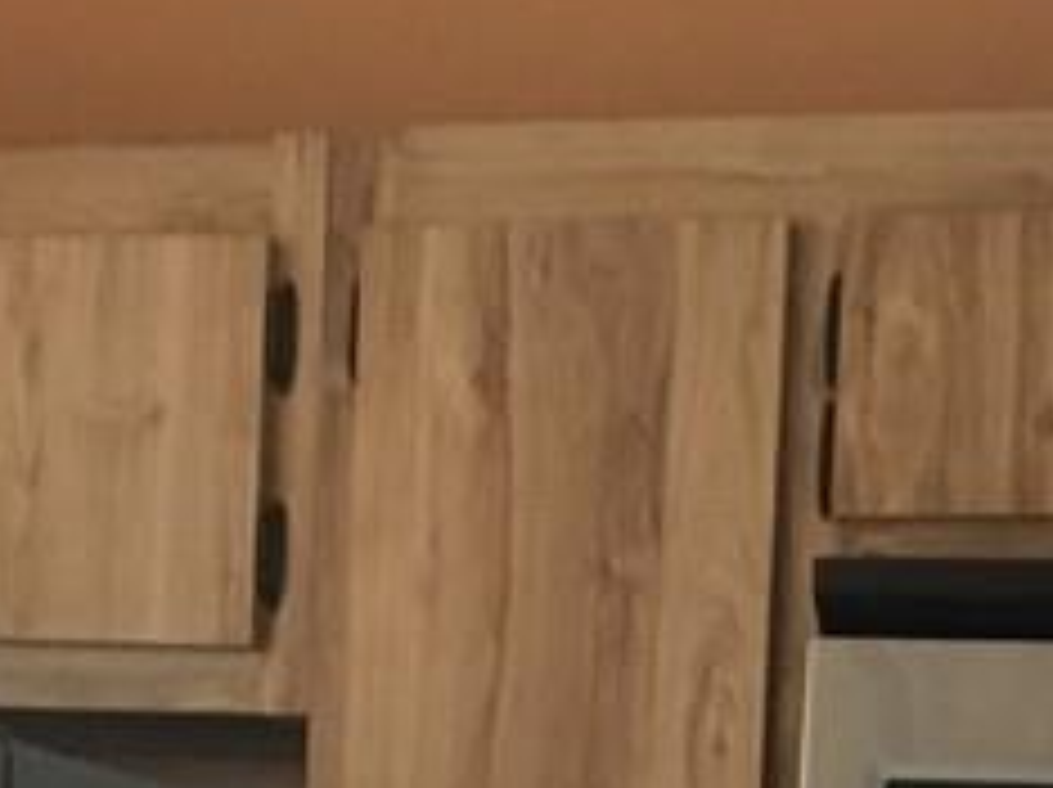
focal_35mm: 127
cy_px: 1531
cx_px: 734
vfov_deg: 10.7
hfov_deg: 15.5
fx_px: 3859
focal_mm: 4.15
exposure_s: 1/15
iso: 250
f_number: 2.2
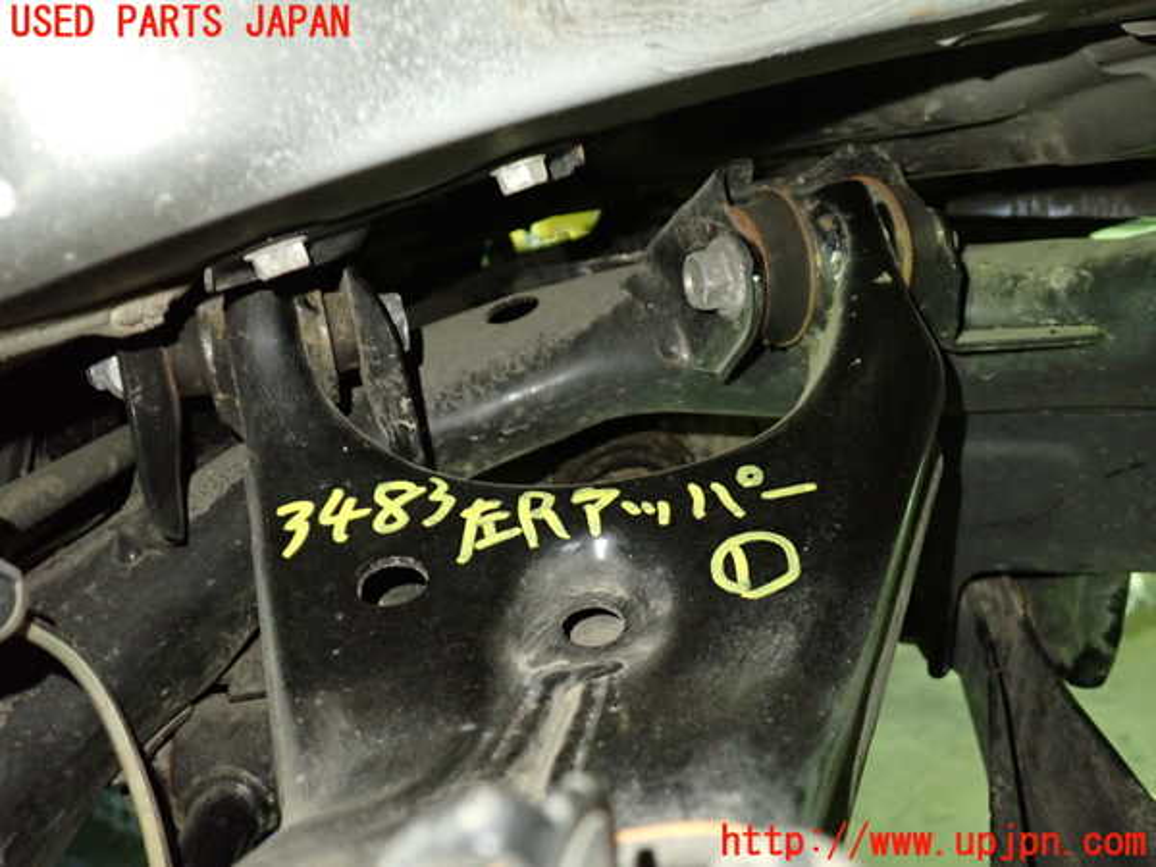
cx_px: 578
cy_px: 434
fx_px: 1002
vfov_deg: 46.8
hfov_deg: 60.0
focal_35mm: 30
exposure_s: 1/25
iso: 800
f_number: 2.3
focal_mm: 5.4
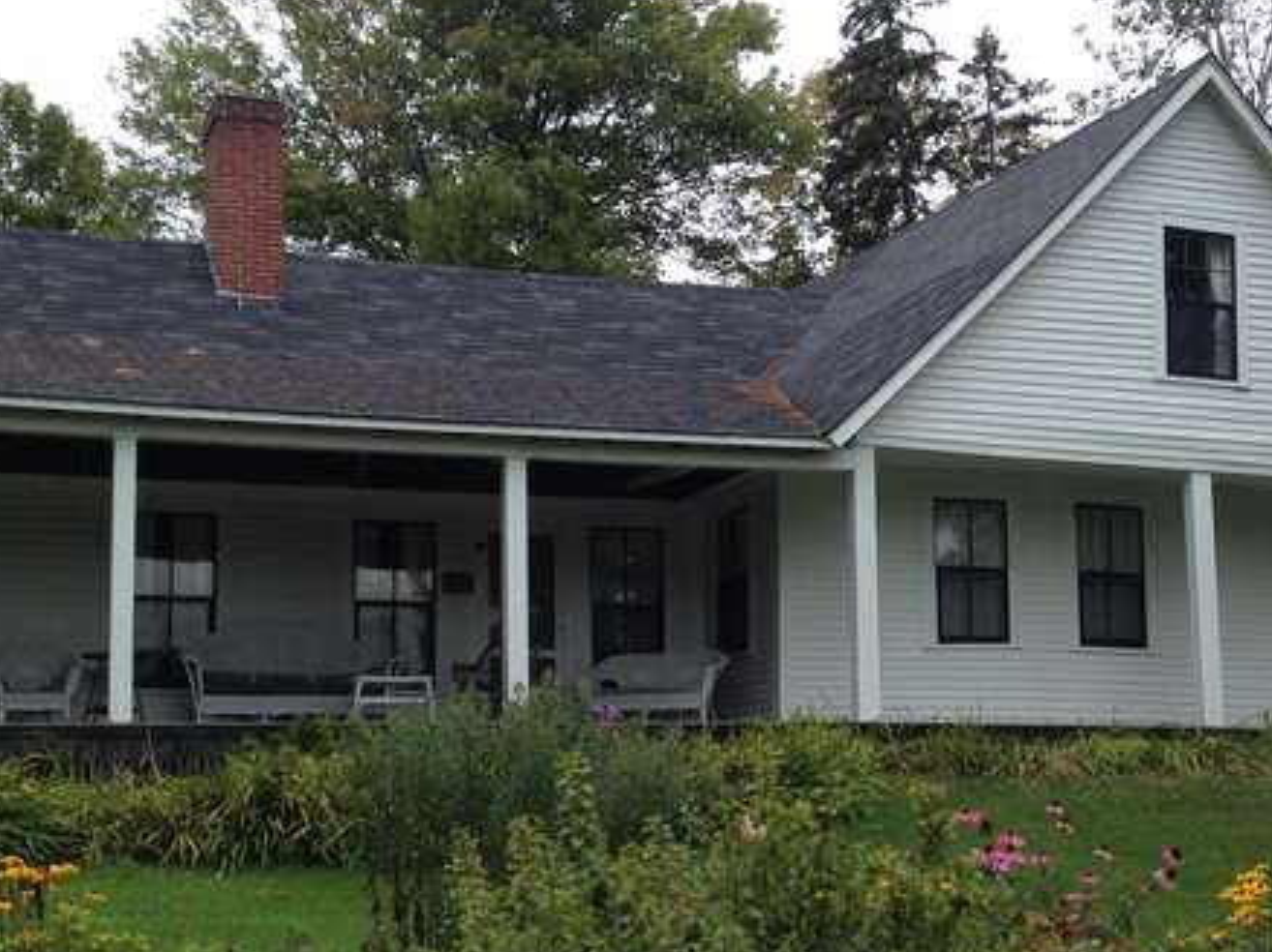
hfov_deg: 30.2
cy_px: 554
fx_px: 2350
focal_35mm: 64
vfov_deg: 22.9
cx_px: 720
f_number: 2.4
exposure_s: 1/649
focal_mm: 4.28
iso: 50
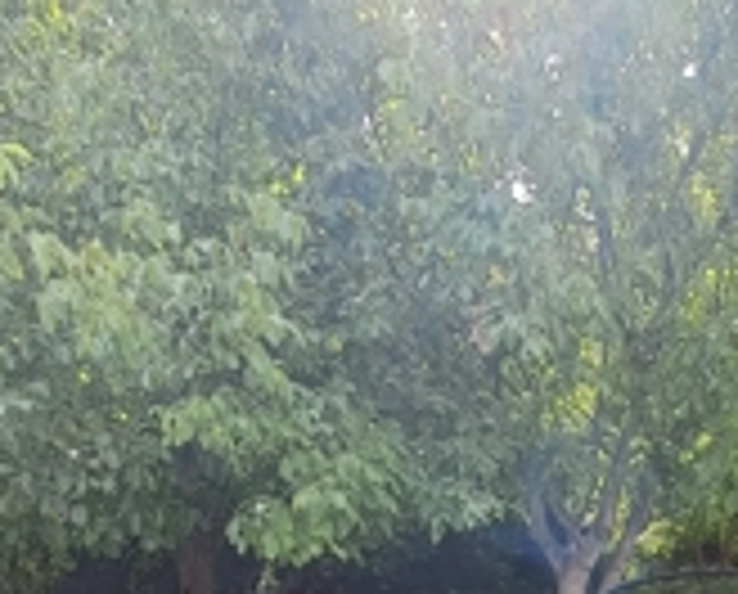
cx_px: 608
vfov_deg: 31.5
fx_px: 832
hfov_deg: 45.1
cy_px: 747
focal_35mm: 38
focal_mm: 1.64
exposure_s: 1/389
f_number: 2.2
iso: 40
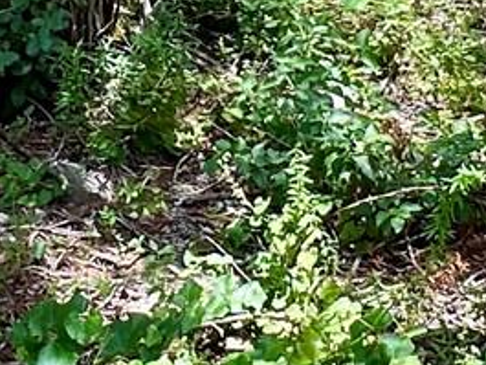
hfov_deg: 18.1
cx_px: 116
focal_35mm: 108
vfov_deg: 12.5
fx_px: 1517
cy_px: -293
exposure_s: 1/239
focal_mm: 2.22
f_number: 2.2
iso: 40
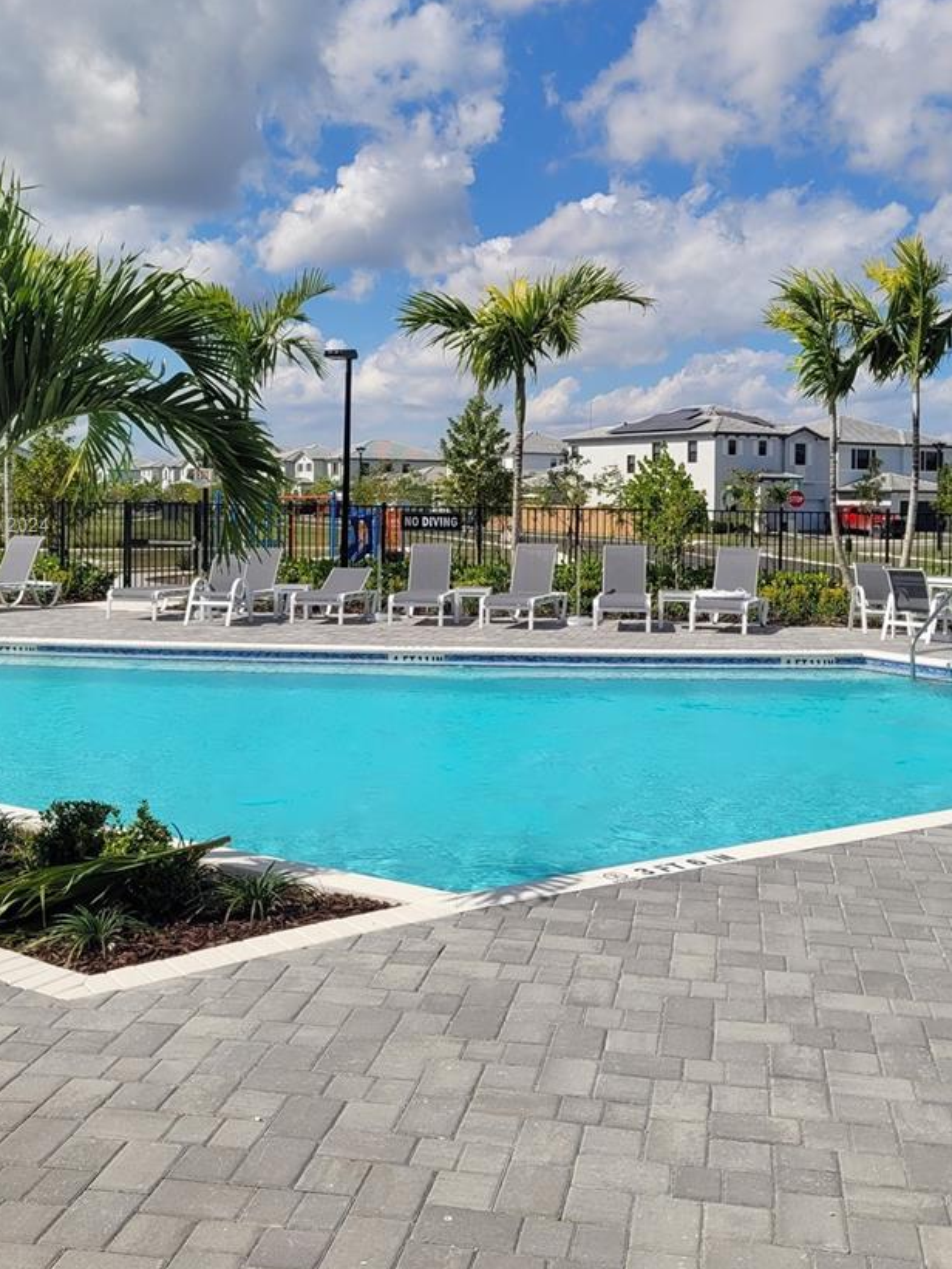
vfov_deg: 48.8
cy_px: 527
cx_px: 462
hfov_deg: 37.7
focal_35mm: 38
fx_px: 1393
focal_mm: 5.4
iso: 40
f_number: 1.8
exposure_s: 1/4268
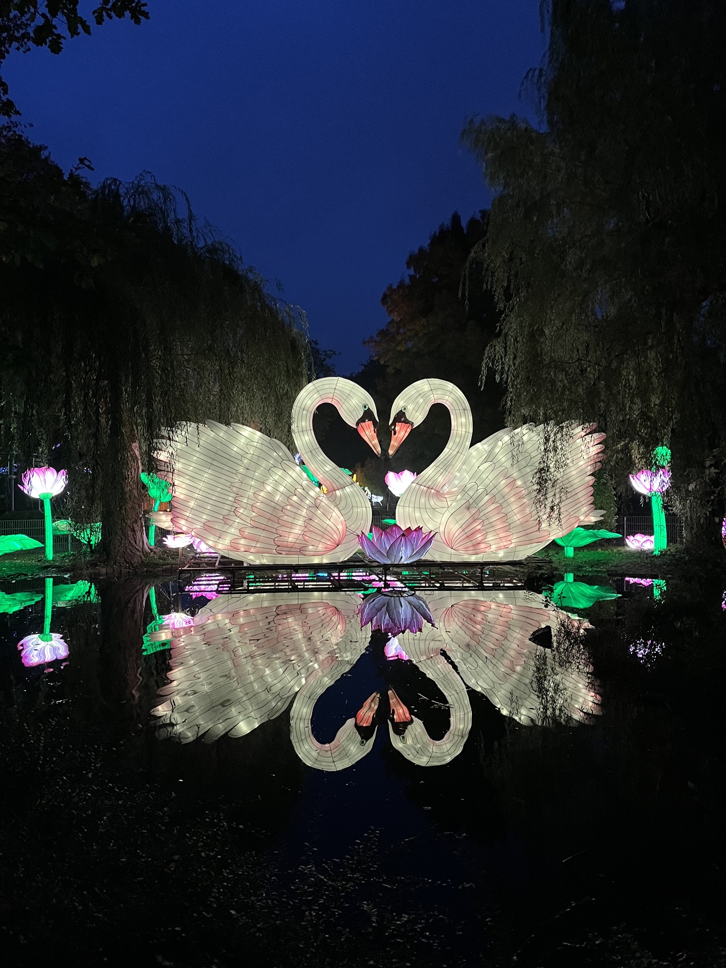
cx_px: 363
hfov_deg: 53.1
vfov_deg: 67.3
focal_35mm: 26
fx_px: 727
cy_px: 484
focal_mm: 5.1
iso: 400
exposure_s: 1/33
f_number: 1.6
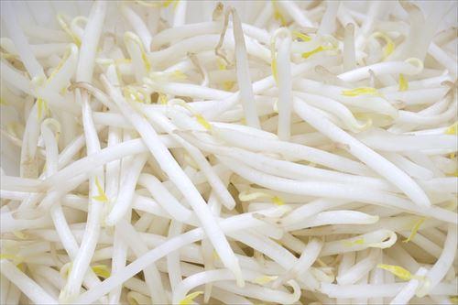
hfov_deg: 27.0
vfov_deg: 18.2
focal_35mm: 75
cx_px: 229
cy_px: 152
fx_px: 954
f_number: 11
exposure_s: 5
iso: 100
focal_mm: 50
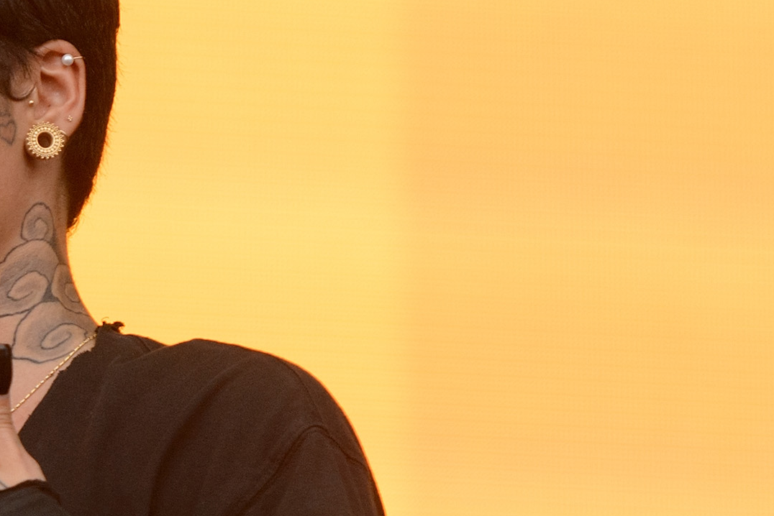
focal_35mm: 432
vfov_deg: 3.2
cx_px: -107
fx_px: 9290
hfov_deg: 4.8
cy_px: 519
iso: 640
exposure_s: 1/800
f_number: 3.5
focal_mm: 155
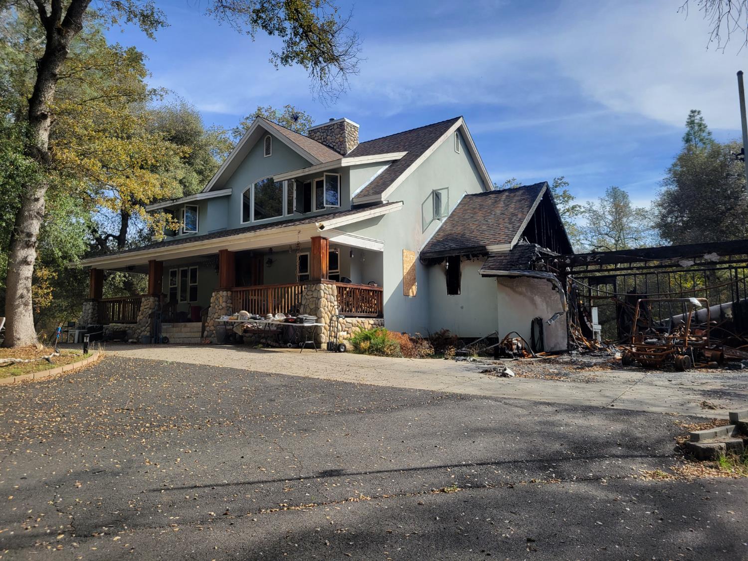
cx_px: 374
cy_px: 280
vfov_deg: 53.1
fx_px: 562
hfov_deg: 67.3
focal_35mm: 26
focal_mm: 5.4
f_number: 1.8
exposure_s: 1/1756
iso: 40
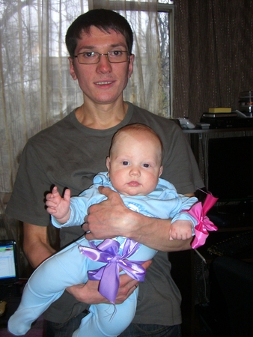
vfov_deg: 49.0
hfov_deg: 37.8
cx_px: 126
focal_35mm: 38
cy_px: 168
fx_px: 370
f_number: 2.7
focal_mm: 6.2
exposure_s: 1/60
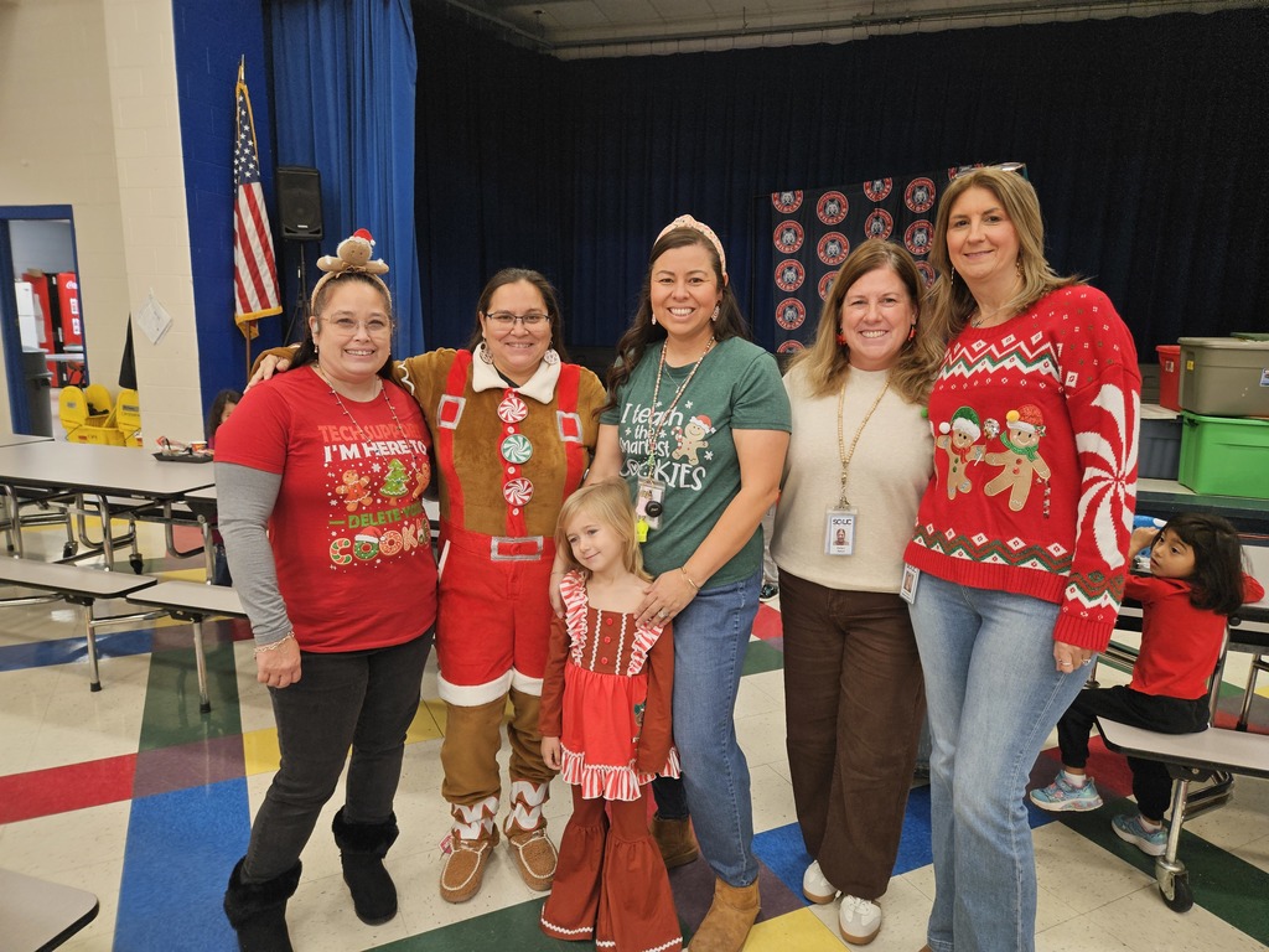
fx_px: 843
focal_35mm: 23
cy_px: 476
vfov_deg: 58.9
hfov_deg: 73.9
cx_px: 634
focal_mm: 5.4
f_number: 1.8
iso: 100
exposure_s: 1/57
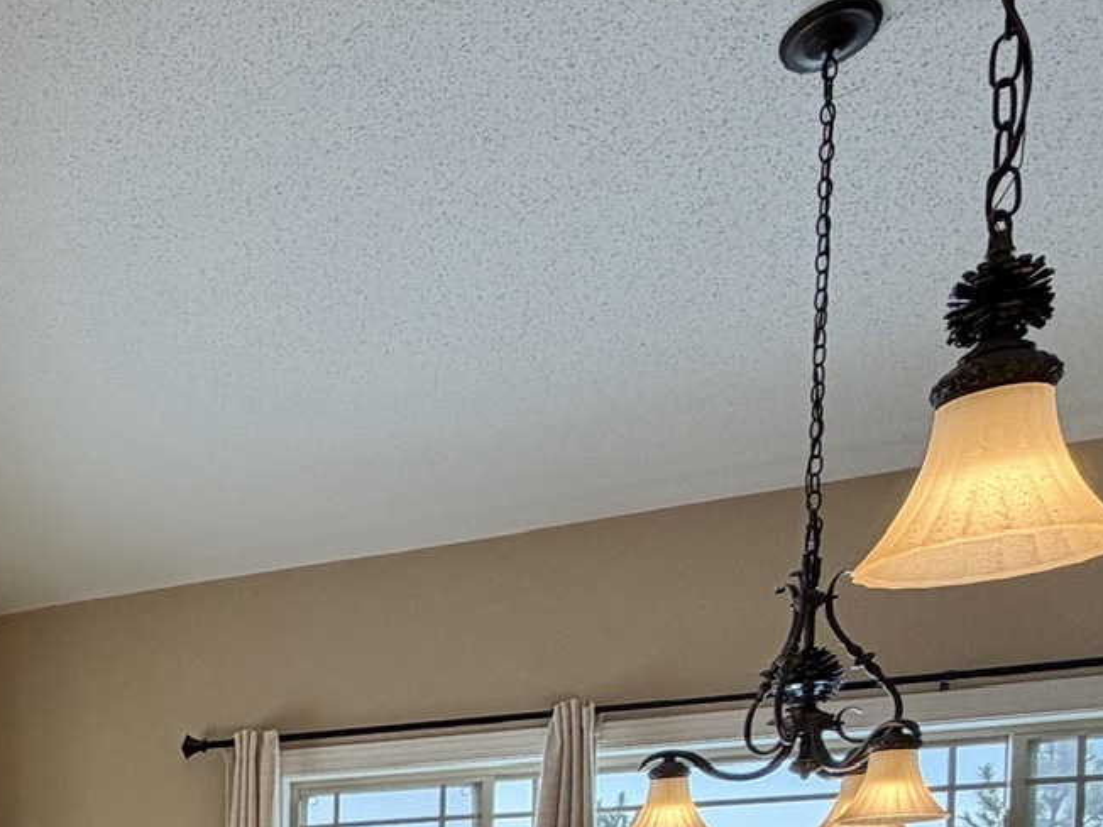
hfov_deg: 32.5
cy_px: 1060
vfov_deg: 27.7
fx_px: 1402
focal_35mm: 44
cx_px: -323
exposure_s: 1/120
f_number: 2.2
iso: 64
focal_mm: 2.22
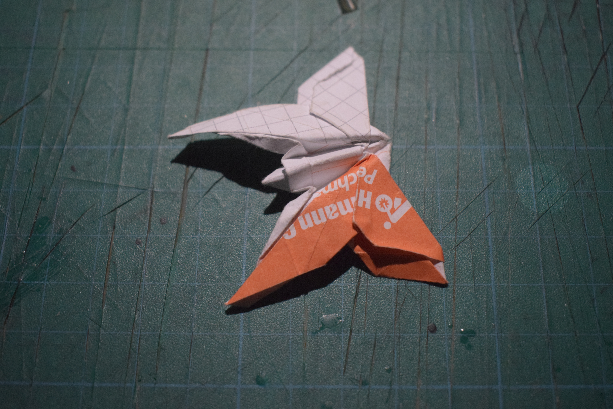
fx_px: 741
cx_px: 306
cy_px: 204
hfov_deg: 45.0
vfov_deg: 30.8
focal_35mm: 44
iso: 3200
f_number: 4.2
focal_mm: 29
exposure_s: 1/100
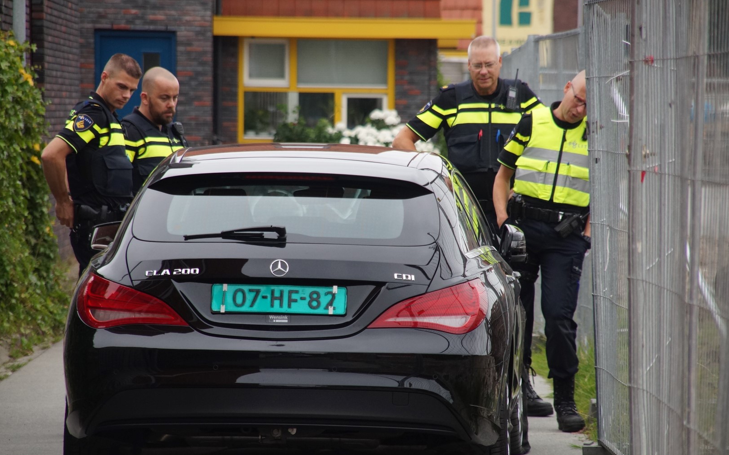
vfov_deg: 4.8
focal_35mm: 276
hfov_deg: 7.6
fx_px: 5483
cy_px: 243
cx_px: 364
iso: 640
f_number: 5.6
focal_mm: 180
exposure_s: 1/320
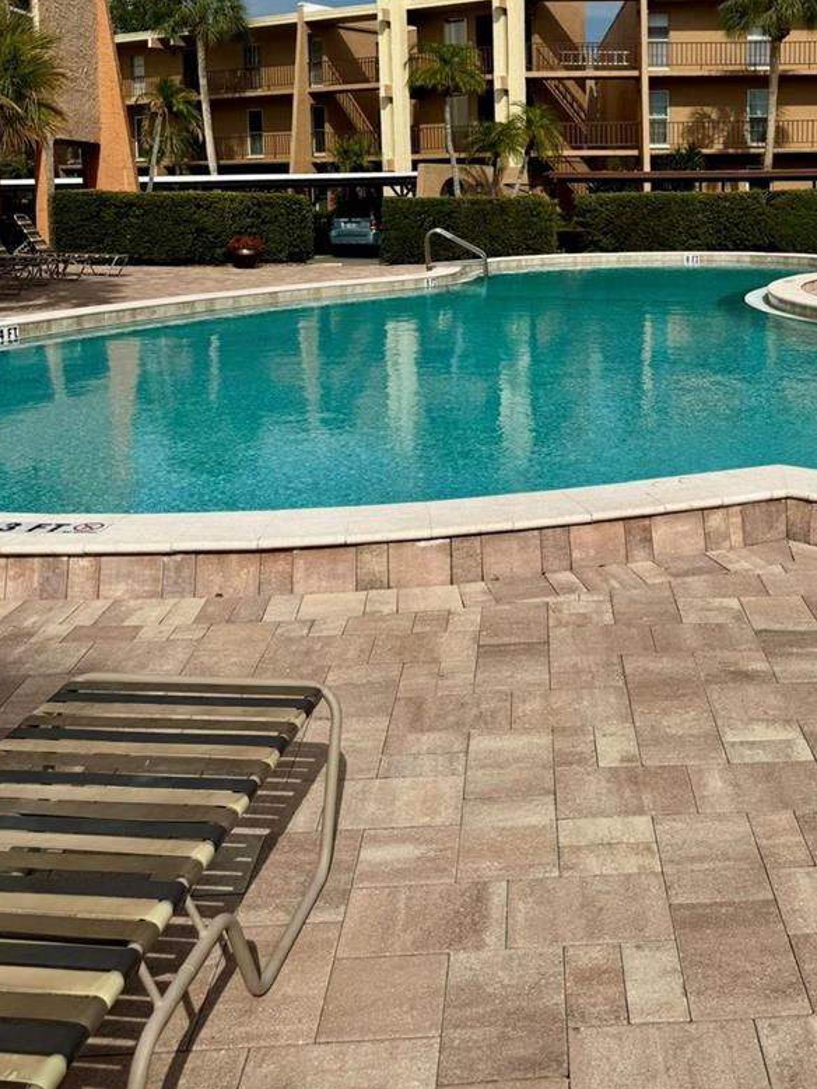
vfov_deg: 48.4
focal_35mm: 37
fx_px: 1164
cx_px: 596
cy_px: 290
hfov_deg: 37.9
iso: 80
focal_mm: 6.76
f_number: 1.78
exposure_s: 1/12346
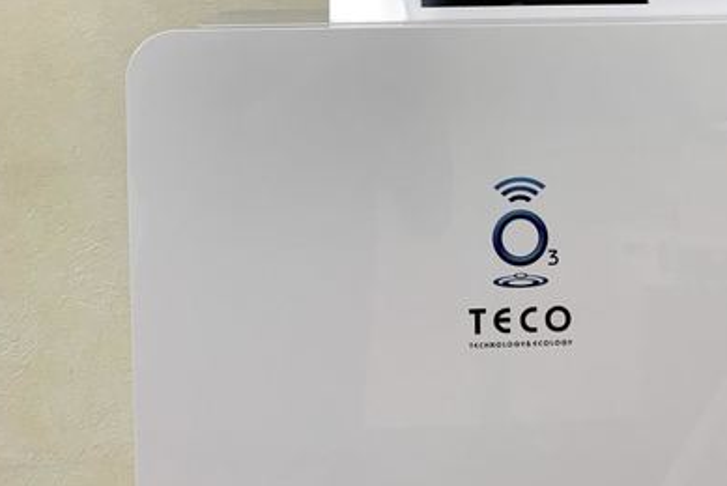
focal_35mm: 50
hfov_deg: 39.1
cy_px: 11
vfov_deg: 25.8
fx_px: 1010
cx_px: 482
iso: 80
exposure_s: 1/100
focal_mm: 4.25
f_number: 1.8
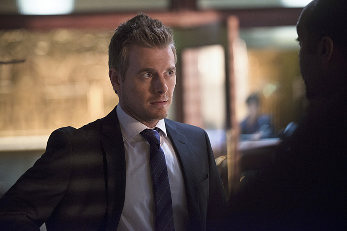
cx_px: 174
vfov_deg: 10.2
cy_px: 116
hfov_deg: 15.2
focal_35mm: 135
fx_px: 1301
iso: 2500
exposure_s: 1/80
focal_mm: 135
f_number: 2.8
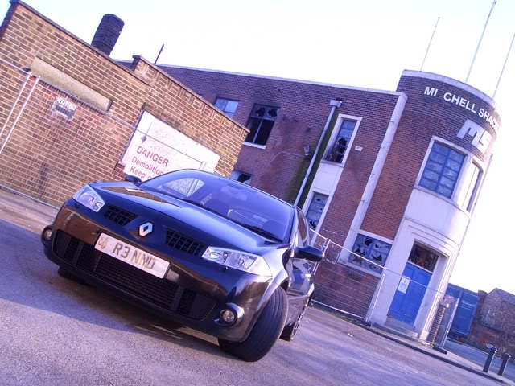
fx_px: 536
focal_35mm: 36
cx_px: 258
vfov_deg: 39.7
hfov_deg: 51.4
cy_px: 193
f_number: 4
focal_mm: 4.8
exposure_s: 1/60
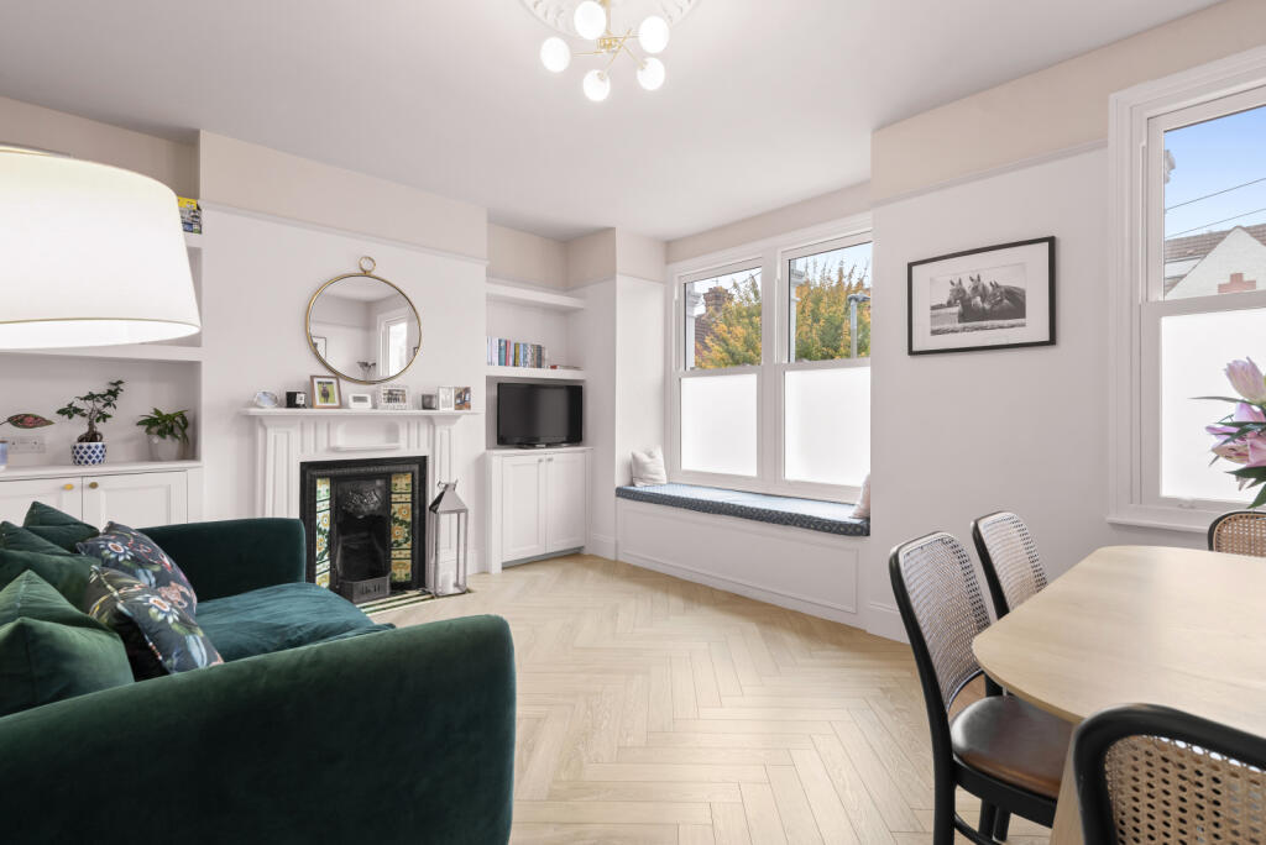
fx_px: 563
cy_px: 422
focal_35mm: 16
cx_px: 633
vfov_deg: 73.8
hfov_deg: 96.7
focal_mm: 16
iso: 400
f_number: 10
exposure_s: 1/3
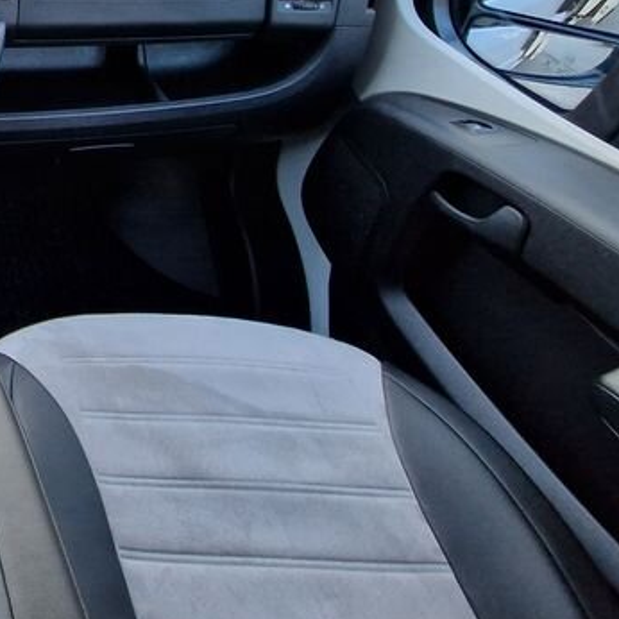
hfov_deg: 33.4
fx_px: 688
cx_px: -209
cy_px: -18
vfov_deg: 41.3
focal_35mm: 34
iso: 160
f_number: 2.2
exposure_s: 1/50
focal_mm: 2.2
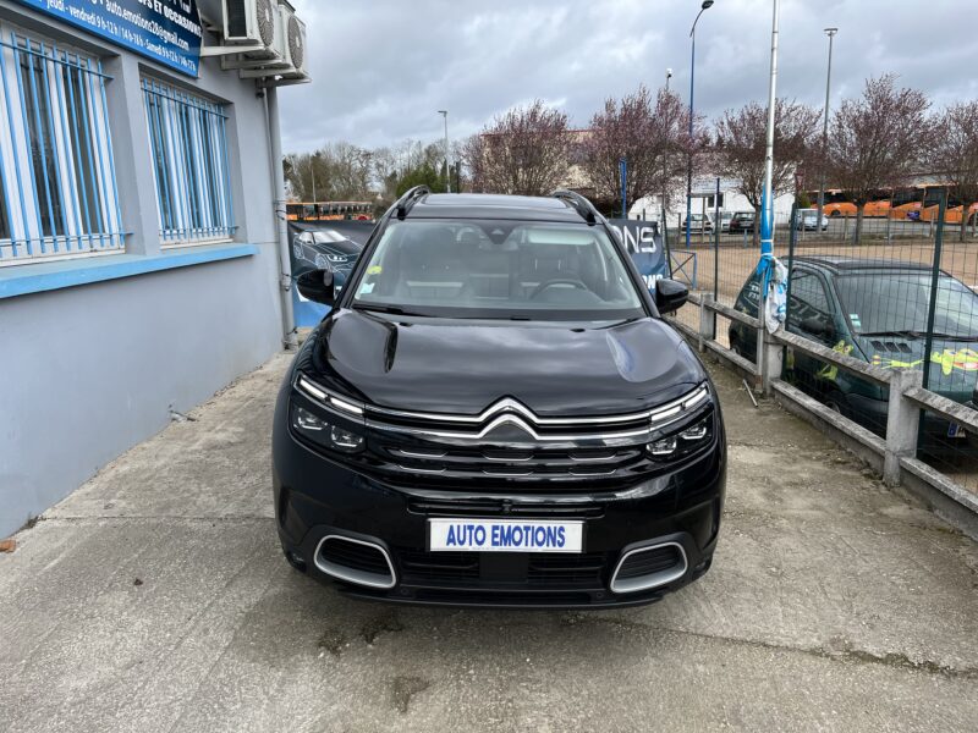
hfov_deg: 67.3
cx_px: 489
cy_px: 366
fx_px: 735
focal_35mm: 26
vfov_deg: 53.1
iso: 50
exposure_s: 1/1252
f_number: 1.6
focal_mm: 5.1
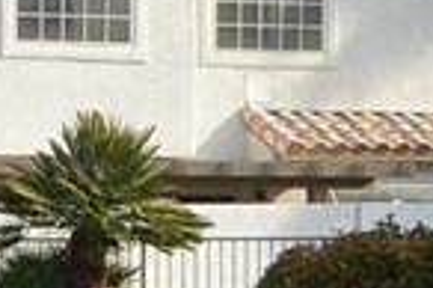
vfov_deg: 5.2
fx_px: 3136
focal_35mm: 261
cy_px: 460
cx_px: 74
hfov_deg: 7.9
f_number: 6.3
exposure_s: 1/250
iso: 160
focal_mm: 13
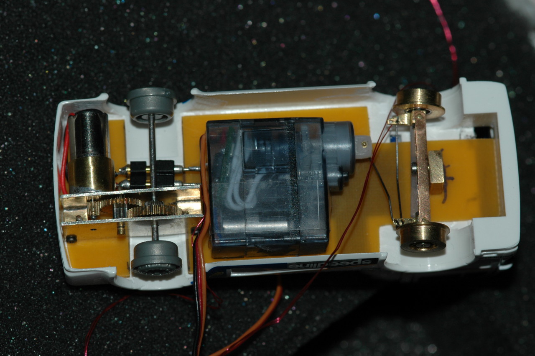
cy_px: 178
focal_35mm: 158
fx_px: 2338
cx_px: 268
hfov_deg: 13.1
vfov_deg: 8.7
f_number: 8
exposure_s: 1/60
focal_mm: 105
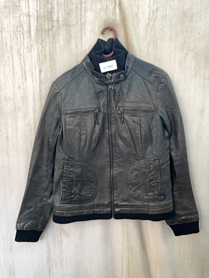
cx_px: 104
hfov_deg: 51.4
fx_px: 217
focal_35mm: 27
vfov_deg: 65.3
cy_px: 139
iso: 200
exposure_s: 1/60
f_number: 1.6
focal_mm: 5.1
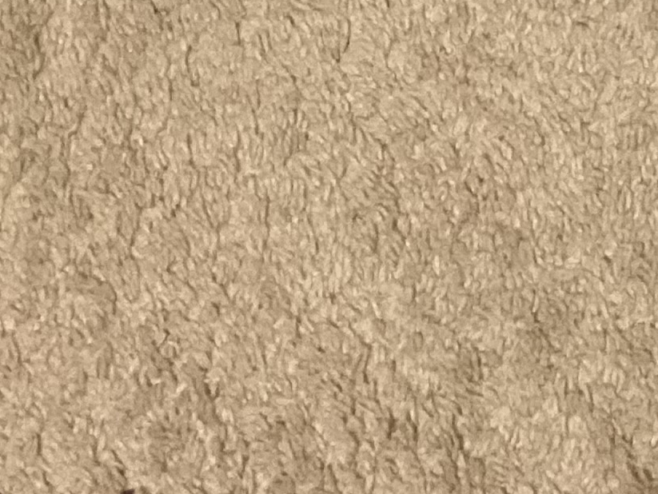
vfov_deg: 9.8
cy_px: -476
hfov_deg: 13.2
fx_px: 2700
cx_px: 938
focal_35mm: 142
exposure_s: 1/30
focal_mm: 3
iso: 500
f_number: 1.8
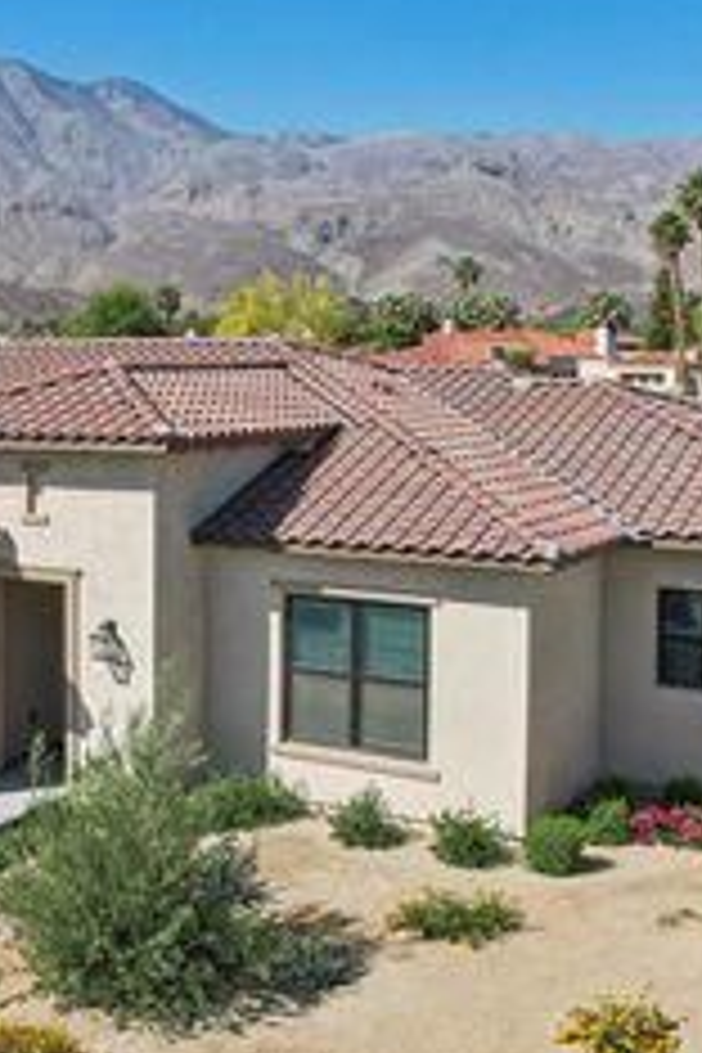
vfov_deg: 41.5
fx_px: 1375
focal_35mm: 47
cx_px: 86
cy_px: 682
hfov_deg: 27.7
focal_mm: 8.4
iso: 120
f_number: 2.8
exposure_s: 1/2500
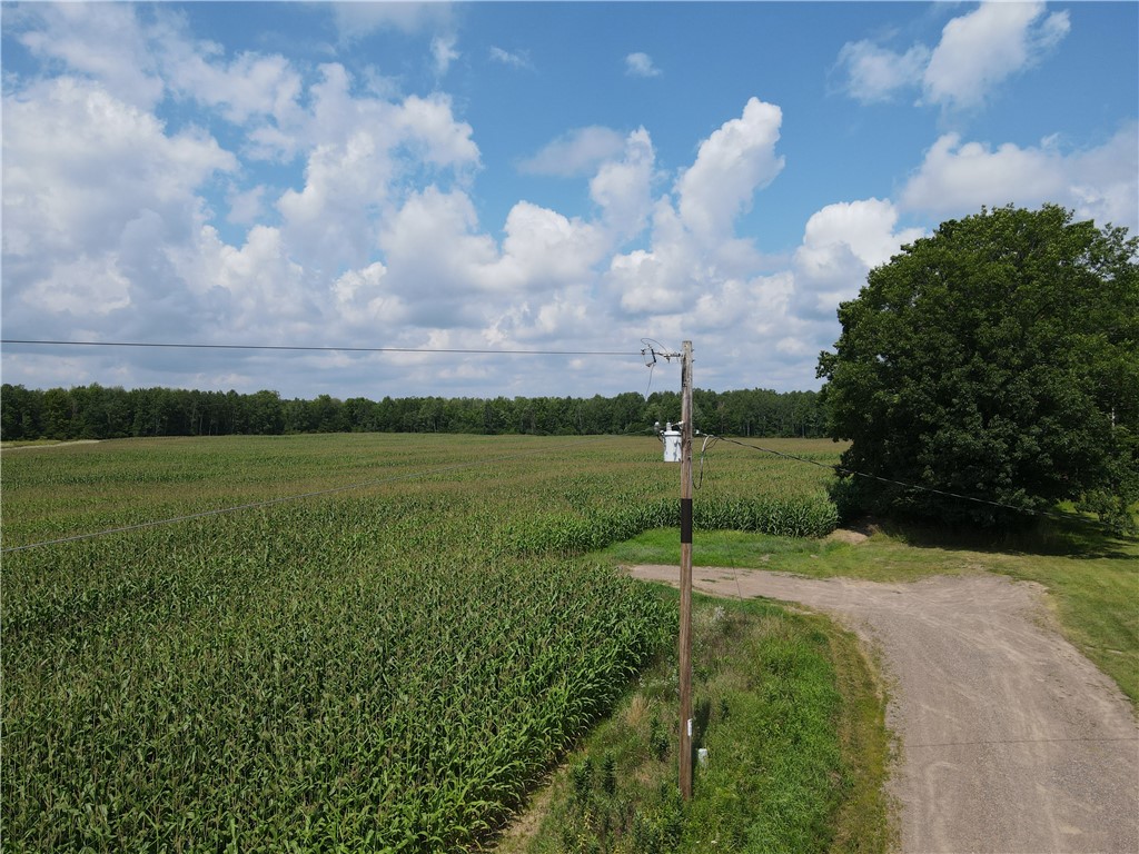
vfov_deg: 56.8
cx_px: 570
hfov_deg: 71.6
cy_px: 427
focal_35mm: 24
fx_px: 790
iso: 100
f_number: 2.8
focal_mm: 4.5
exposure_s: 1/1000
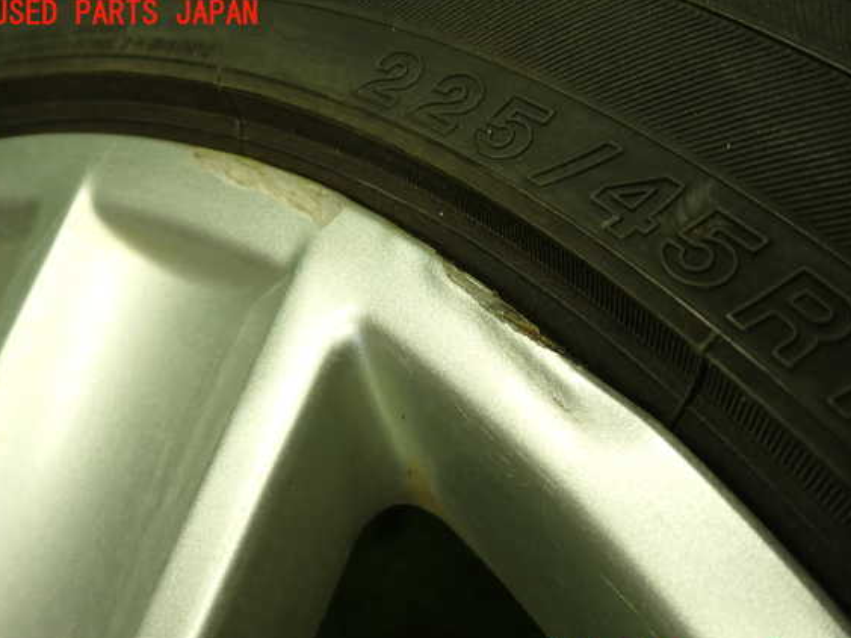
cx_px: 437
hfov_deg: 56.8
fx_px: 787
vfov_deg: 44.1
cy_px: 336
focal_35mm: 32
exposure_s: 1/60
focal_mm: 5.4
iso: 125
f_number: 2.3
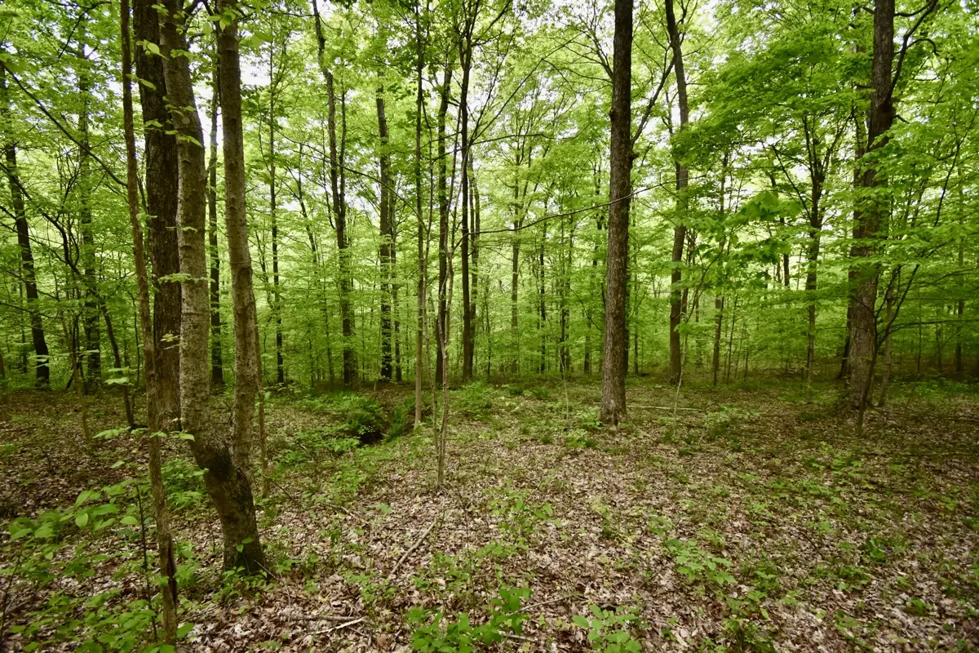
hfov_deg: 100.4
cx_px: 490
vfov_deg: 77.3
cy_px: 326
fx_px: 408
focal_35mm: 15
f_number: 4.5
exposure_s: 1/80
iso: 400
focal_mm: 10
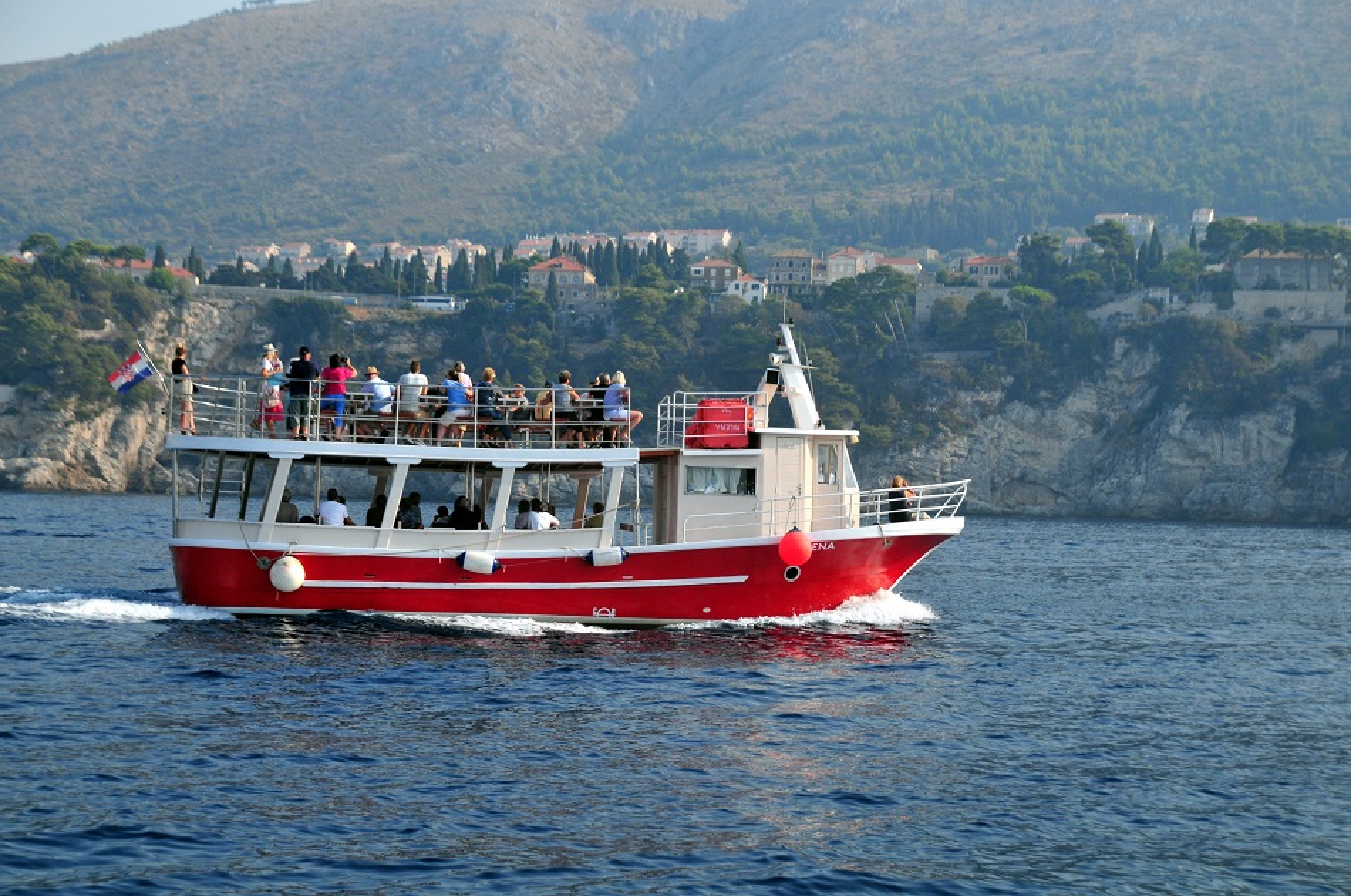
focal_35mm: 75
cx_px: 676
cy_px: 448
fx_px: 2810
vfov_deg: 18.1
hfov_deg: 27.0
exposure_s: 1/2500
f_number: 5.6
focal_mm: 50
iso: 400
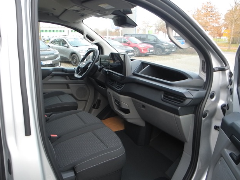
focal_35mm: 29
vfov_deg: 48.2
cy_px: 89
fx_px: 201
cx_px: 117
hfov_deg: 61.7
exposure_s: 1/60
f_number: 2.8
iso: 400
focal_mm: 6
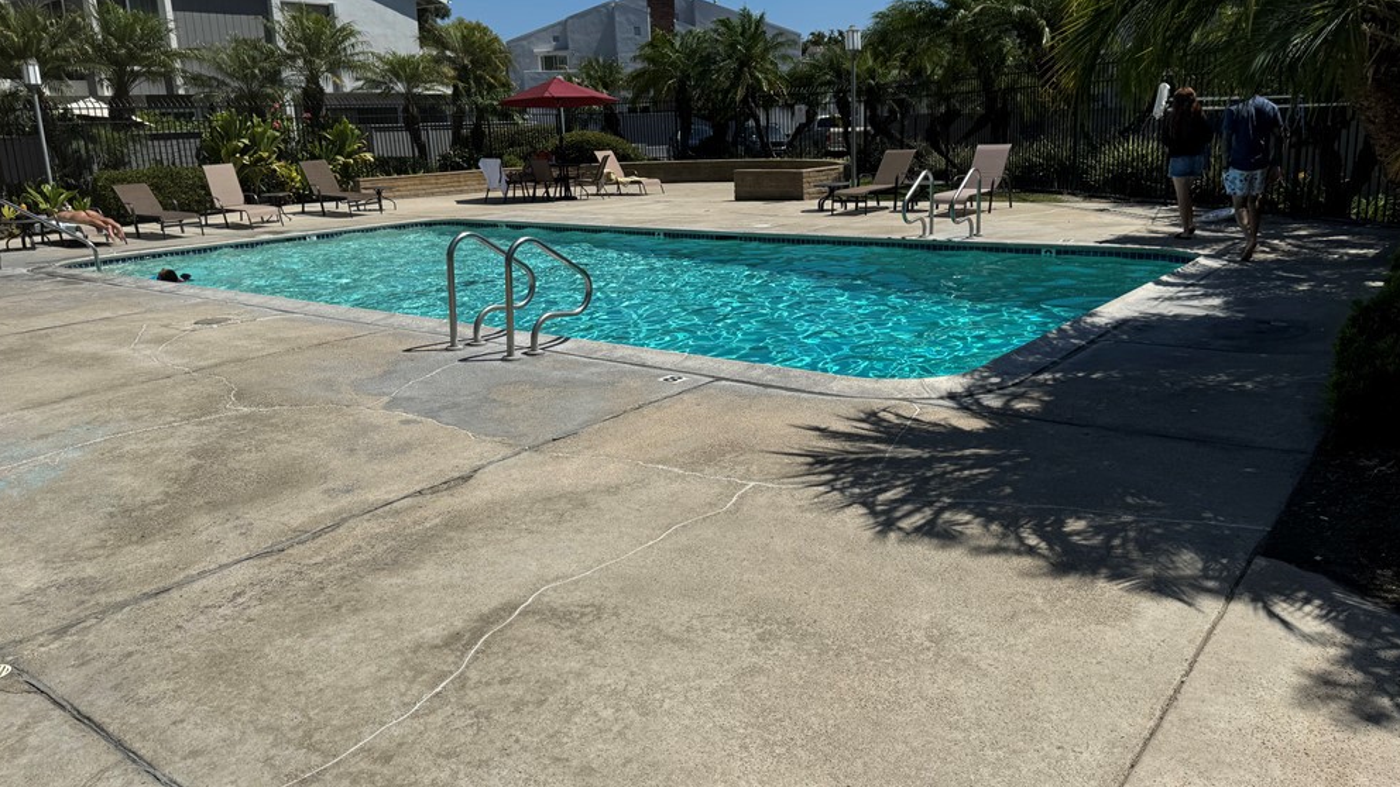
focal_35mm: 27
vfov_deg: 42.8
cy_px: 336
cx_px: 714
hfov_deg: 69.9
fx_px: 1002
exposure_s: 1/7937
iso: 80
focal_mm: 6.76
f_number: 1.78
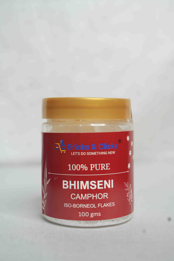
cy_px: 130
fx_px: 391
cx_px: 87
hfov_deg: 25.1
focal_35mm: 54
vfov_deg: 36.9
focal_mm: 54
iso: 800
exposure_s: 1/100
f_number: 5.6
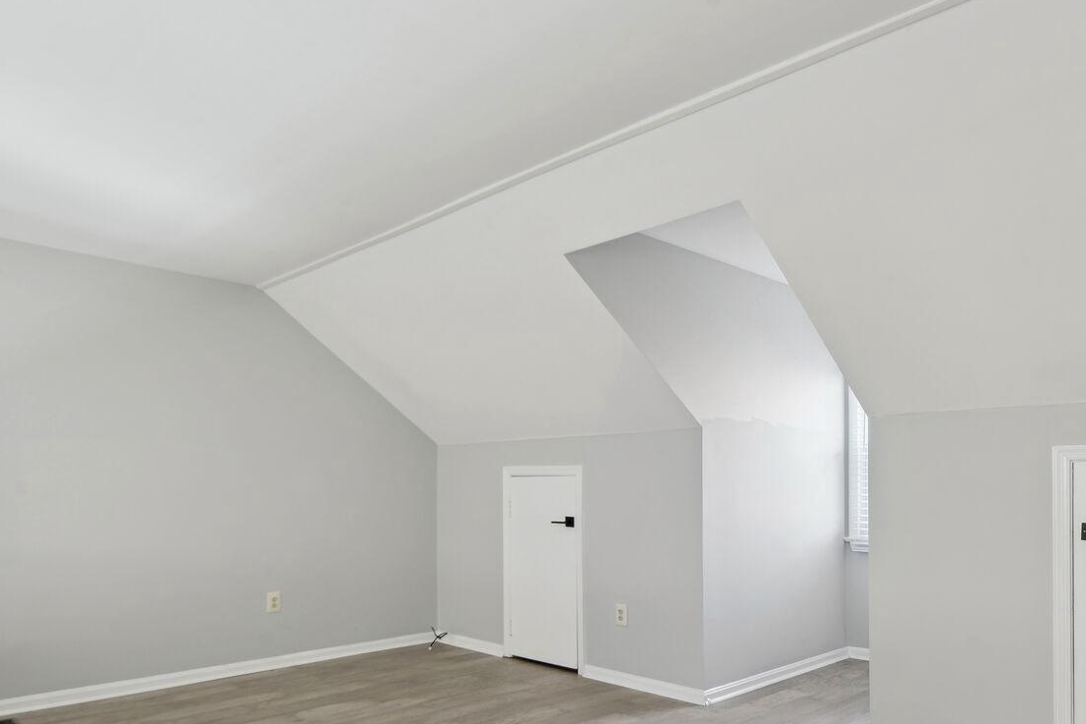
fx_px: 754
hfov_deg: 71.4
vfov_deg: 50.2
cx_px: 504
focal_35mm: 25
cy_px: 490
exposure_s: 1/8
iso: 200
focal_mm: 16
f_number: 8
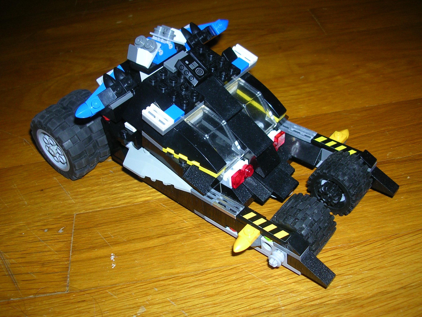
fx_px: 463
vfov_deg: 37.7
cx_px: 211
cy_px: 158
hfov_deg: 49.0
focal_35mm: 38
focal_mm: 5.8
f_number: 2.8
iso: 50
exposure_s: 1/60.1
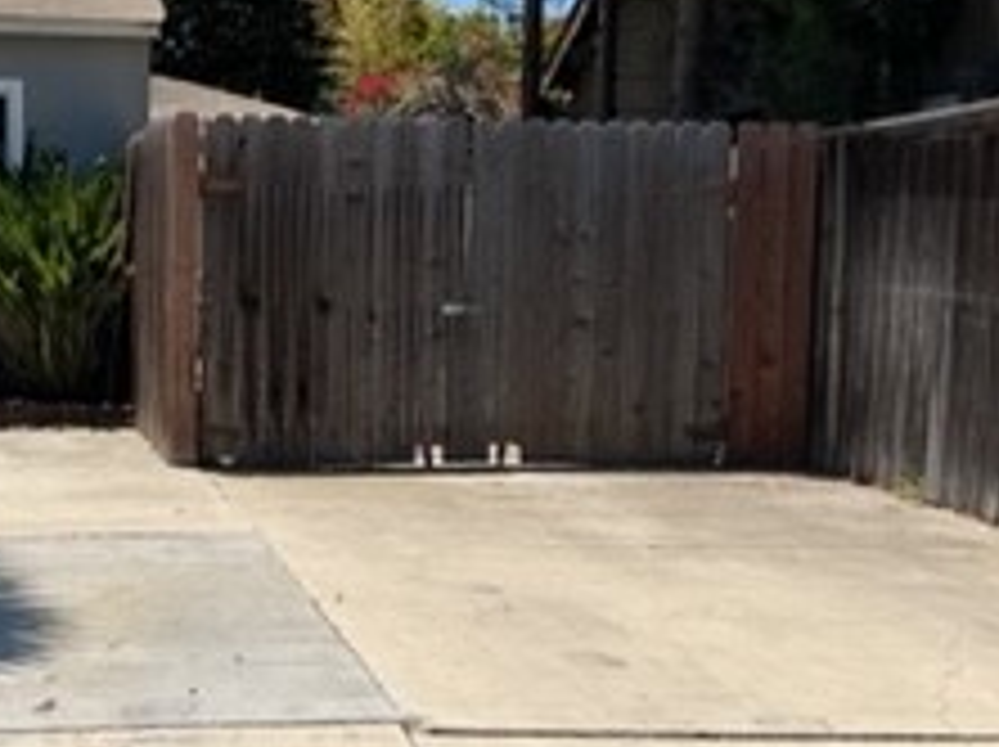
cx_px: 288
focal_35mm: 75
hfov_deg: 25.8
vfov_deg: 19.5
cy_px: 508
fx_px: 2162
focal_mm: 5.7
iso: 50
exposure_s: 1/6211
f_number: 1.5
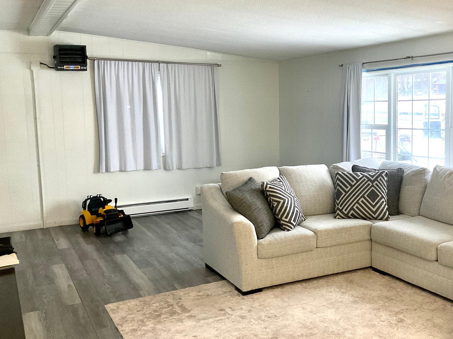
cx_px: 294
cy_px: 165
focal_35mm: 40
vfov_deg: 36.0
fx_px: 523
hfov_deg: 46.2
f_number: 1.8
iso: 160
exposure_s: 1/60
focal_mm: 3
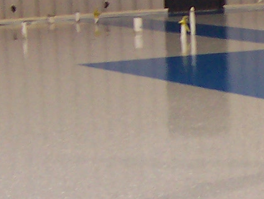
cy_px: 229
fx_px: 1350
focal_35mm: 177
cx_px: 335
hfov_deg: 10.9
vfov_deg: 8.3
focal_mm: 5.6
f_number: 2.8
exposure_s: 1/90
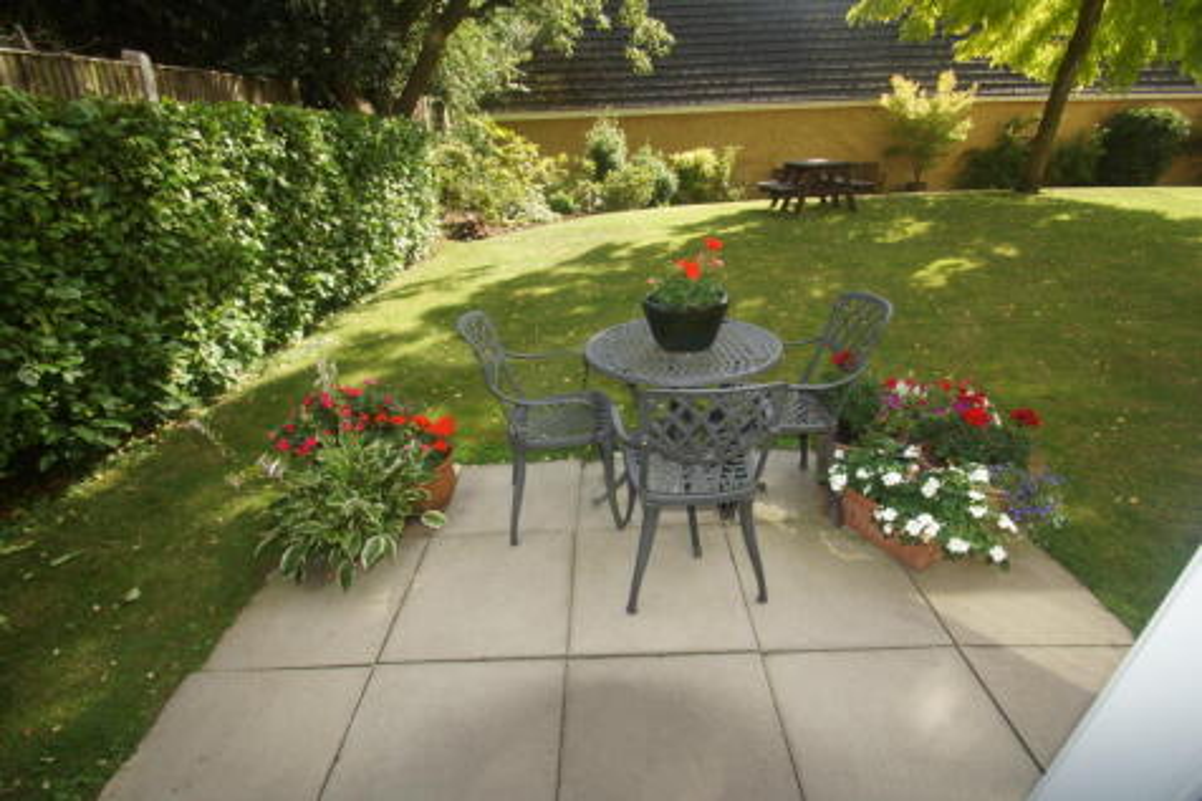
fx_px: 501
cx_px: 601
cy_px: 400
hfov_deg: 100.4
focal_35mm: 15
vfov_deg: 77.3
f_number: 4.5
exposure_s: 1/160
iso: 100
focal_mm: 10
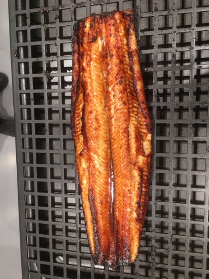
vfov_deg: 61.7
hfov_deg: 48.2
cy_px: 140
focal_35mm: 29
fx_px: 234
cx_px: 104
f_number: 2.2
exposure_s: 1/33
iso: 80
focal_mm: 4.15
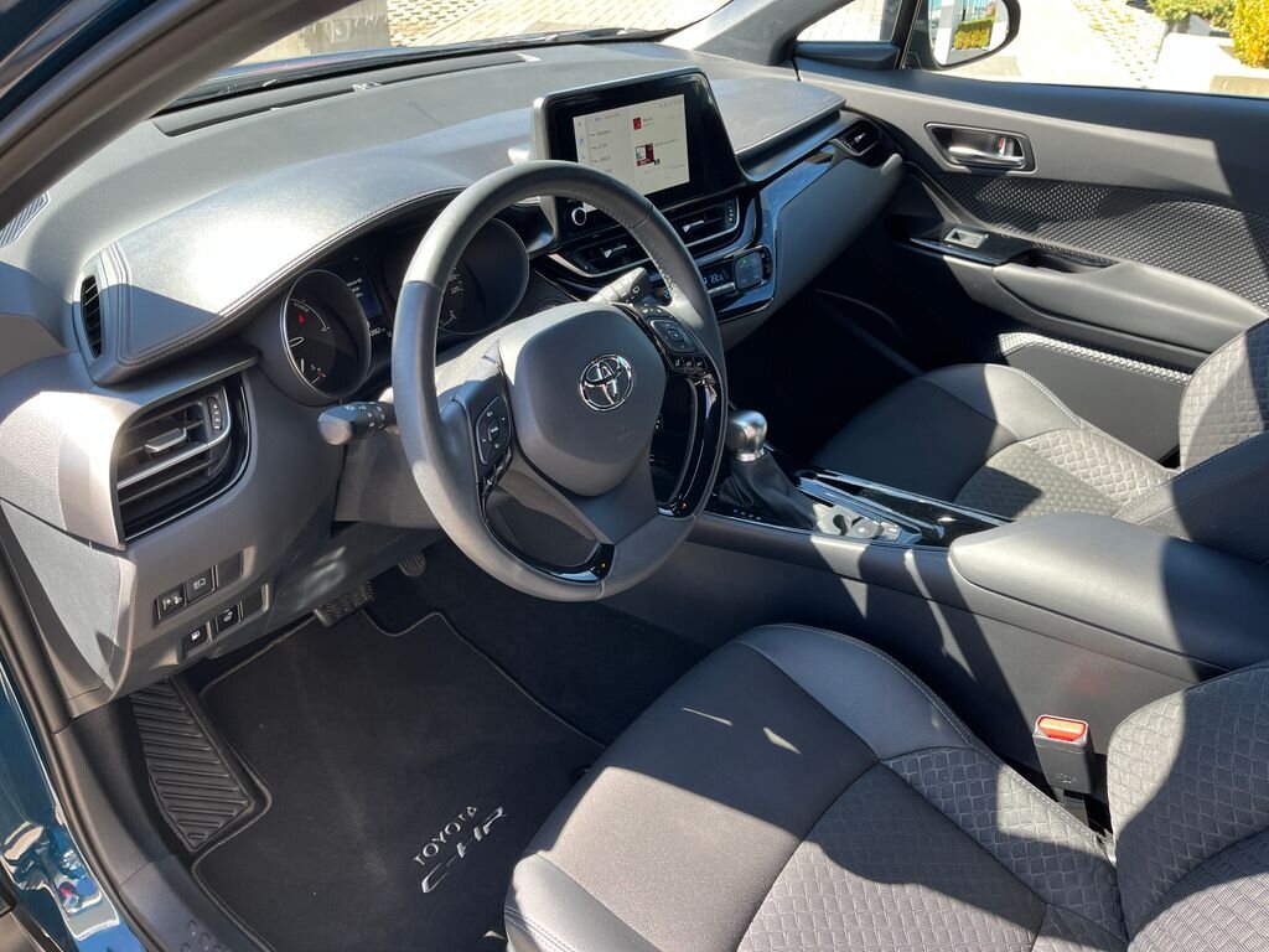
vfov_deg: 53.1
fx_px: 953
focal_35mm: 26
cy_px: 476
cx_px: 634
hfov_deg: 67.3
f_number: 1.6
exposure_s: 1/135
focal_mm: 5.1
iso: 32
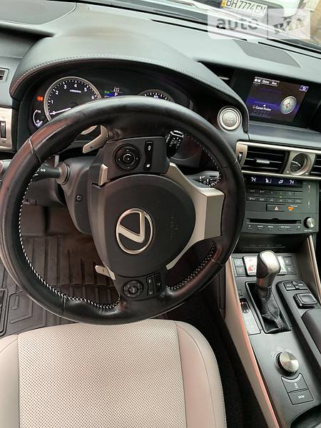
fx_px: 321
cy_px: 214
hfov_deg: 53.1
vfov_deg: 67.3
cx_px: 160
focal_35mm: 26
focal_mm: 4.2
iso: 200
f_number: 1.8
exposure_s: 1/60
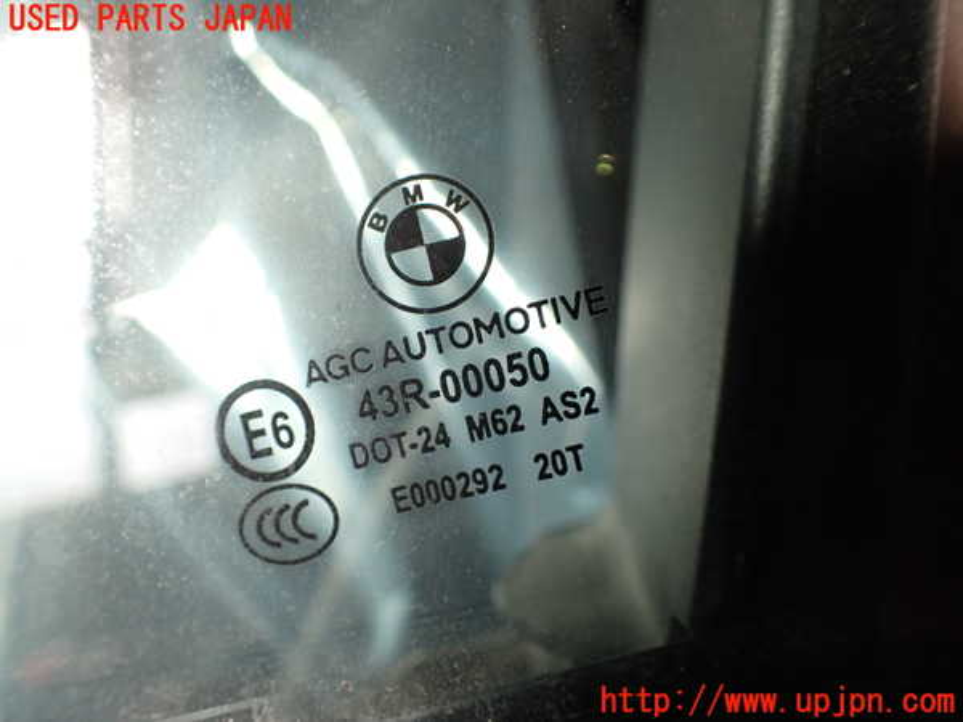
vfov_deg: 46.8
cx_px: 482
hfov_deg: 60.0
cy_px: 361
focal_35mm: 30
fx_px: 835
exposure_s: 1/125
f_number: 2.3
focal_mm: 5.4
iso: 200
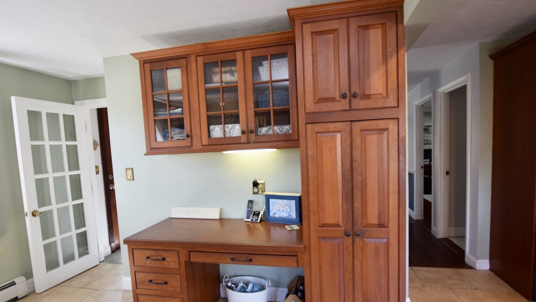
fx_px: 270
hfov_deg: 89.6
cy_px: 171
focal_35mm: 19
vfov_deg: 58.1
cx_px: 268
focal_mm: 12
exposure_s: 1/60
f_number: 4
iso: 450
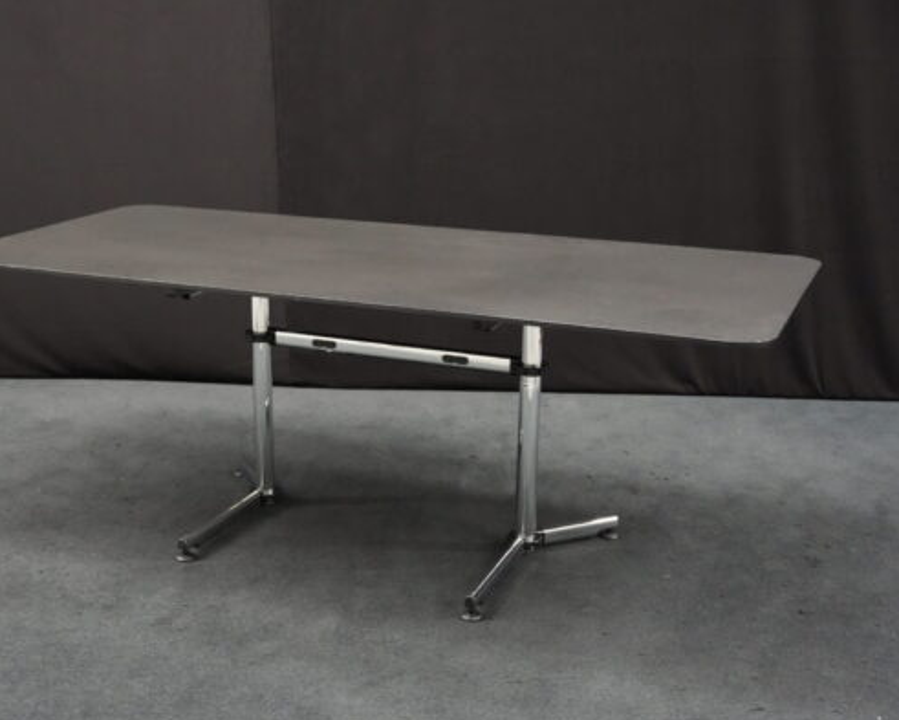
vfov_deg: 32.1
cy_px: 363
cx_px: 370
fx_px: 1251
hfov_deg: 39.4
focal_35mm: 47
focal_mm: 41
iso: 12800
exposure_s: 1/60
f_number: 4
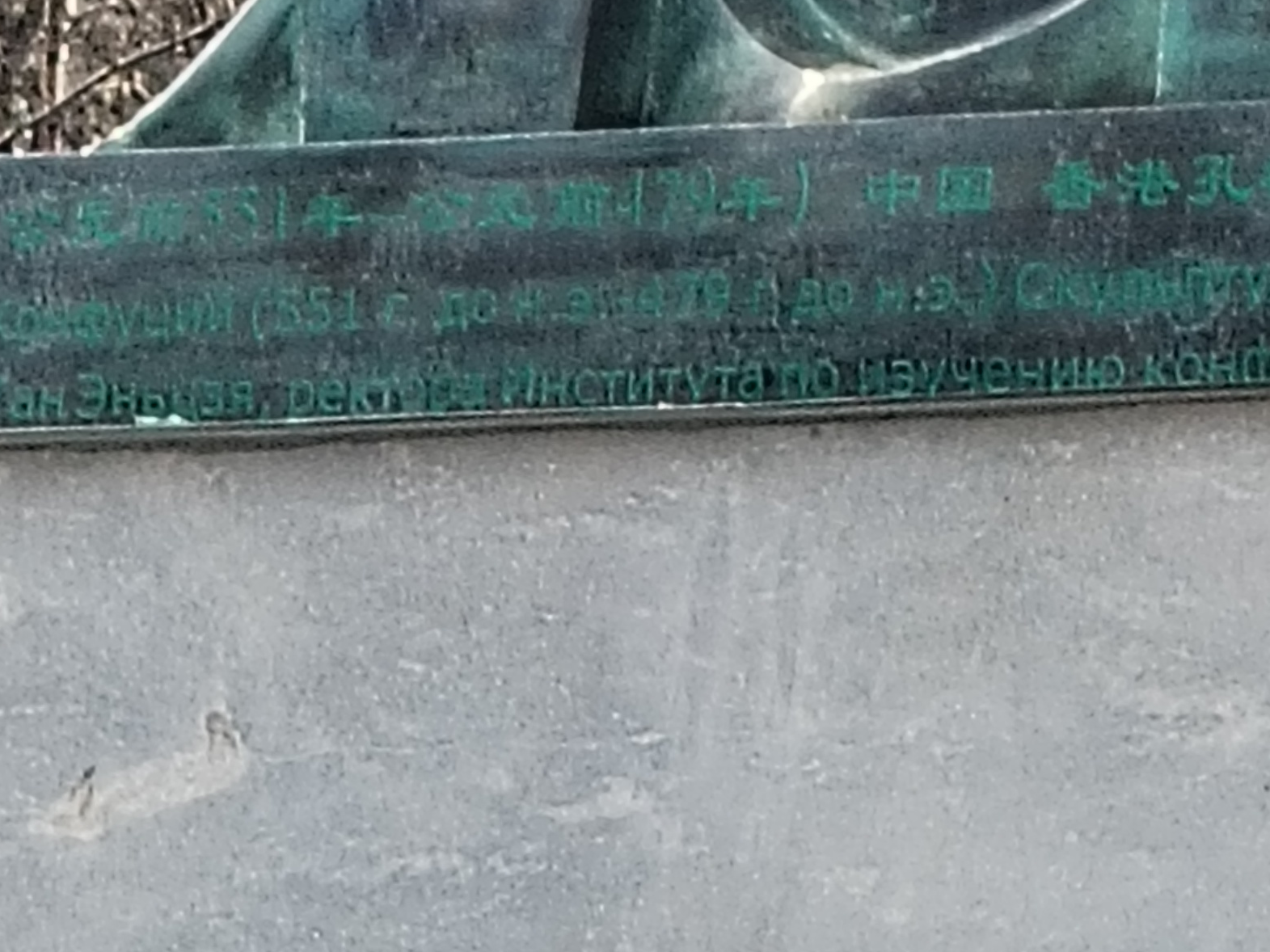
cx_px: 830
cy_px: 1226
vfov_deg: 4.8
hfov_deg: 6.4
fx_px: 11299
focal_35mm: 308
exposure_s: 1/612
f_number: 1.8
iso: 100
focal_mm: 4.75
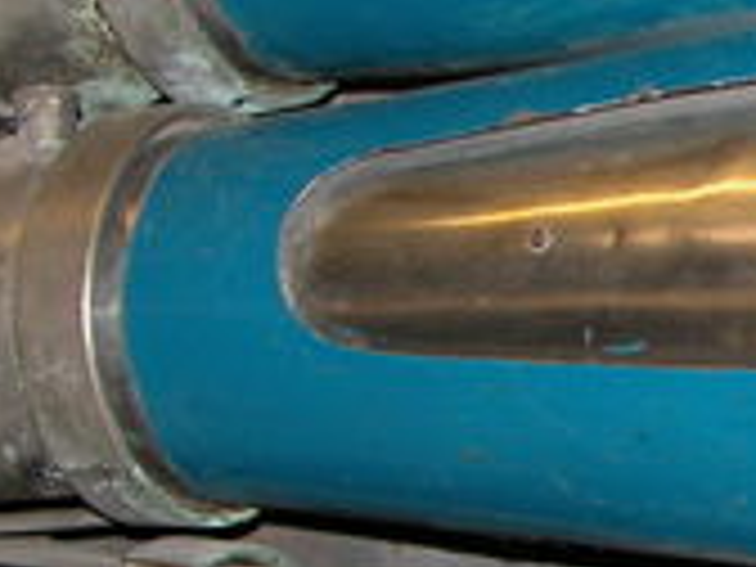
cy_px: 446
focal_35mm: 167
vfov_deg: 8.9
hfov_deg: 10.8
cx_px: 1539
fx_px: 3647
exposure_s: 1/60
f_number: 2.8
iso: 100
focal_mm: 8.9
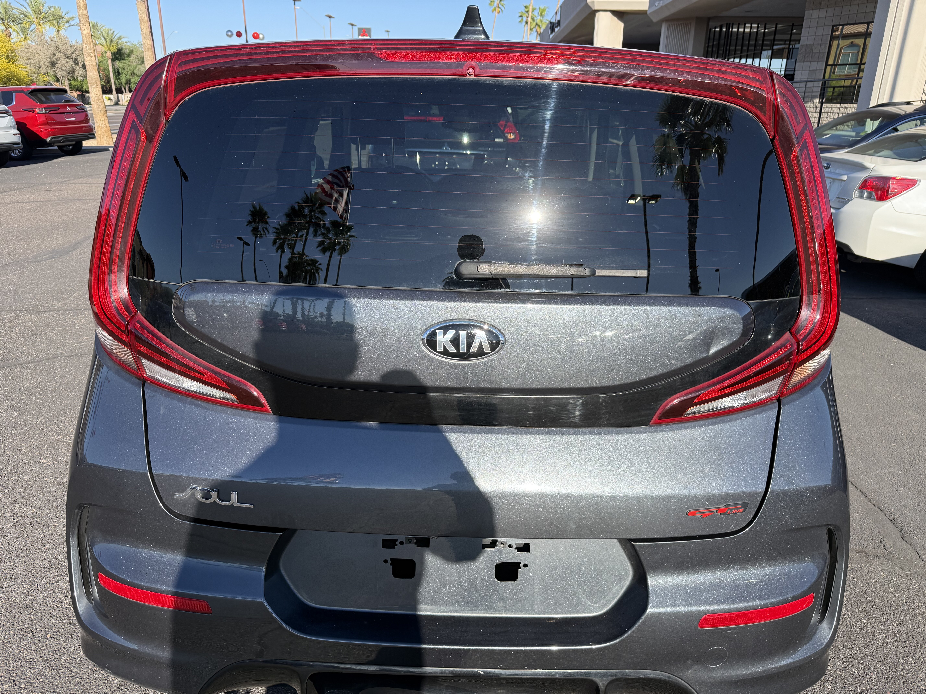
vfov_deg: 56.8
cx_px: 463
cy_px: 347
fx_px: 642
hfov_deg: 71.6
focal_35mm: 24
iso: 100
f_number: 1.78
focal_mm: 6.76
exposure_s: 1/2053
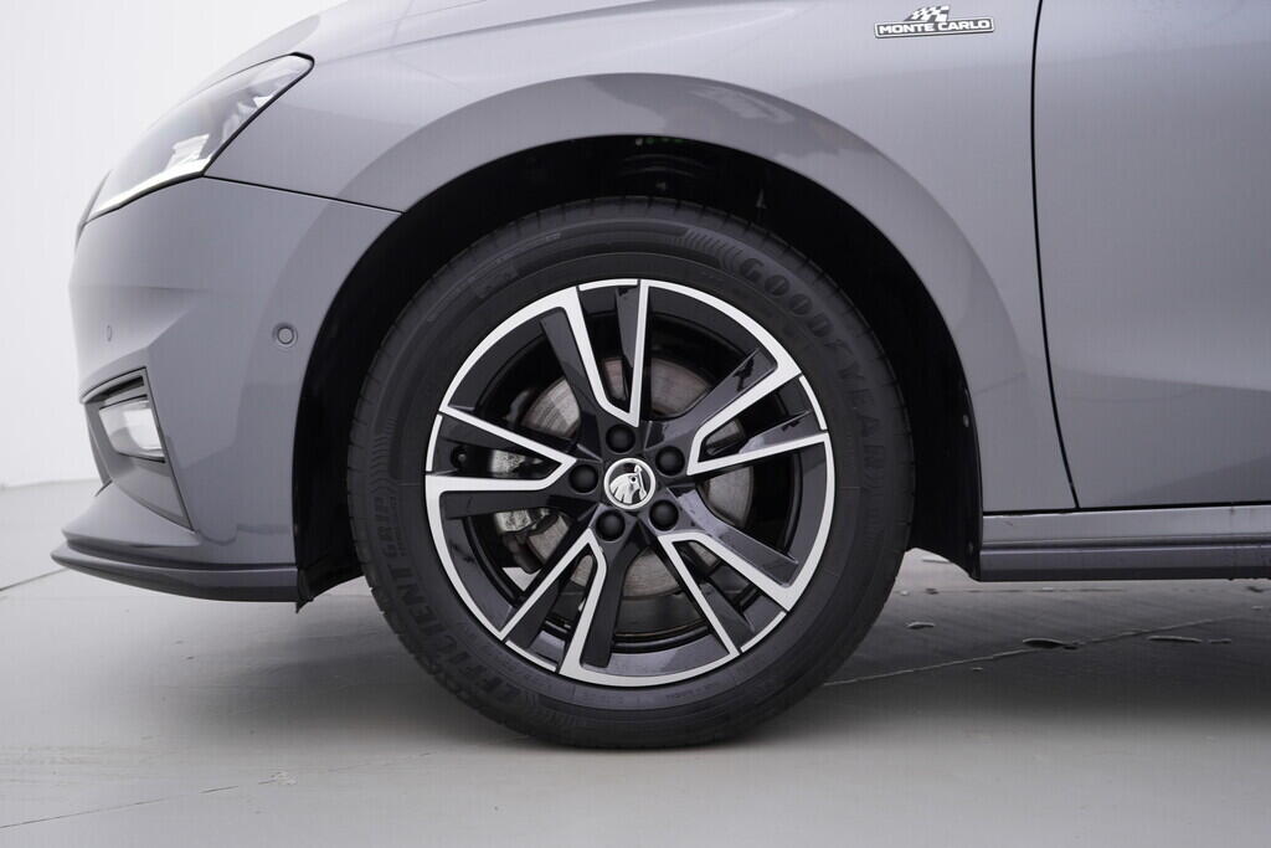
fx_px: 1271
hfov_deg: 53.1
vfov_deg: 36.9
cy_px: 424
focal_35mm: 36
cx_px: 636
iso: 125
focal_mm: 24
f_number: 3.5
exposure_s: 1/60
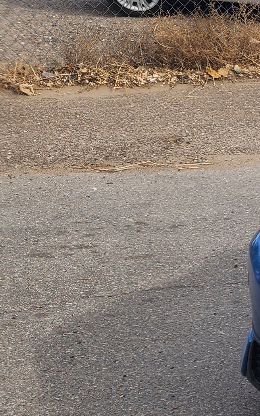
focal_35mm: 93
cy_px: 291
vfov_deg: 22.2
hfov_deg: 10.7
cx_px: 720
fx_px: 1055
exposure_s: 1/612
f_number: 1.8
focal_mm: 6.4
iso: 12
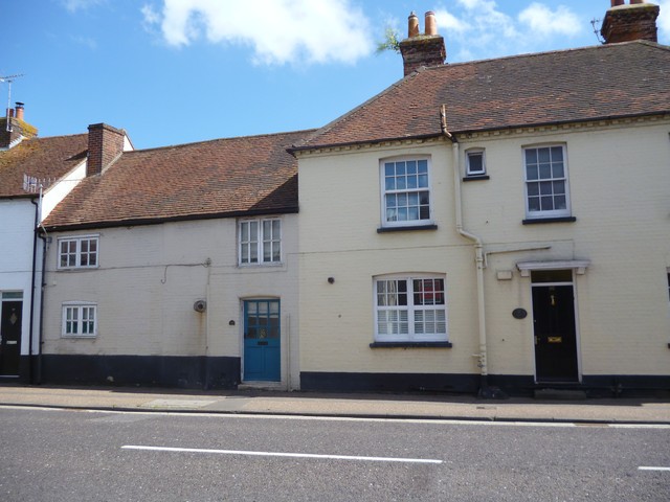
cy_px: 251
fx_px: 542
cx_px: 335
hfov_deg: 63.4
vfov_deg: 49.7
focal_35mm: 28
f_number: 3.1
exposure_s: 1/640
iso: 100
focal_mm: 5
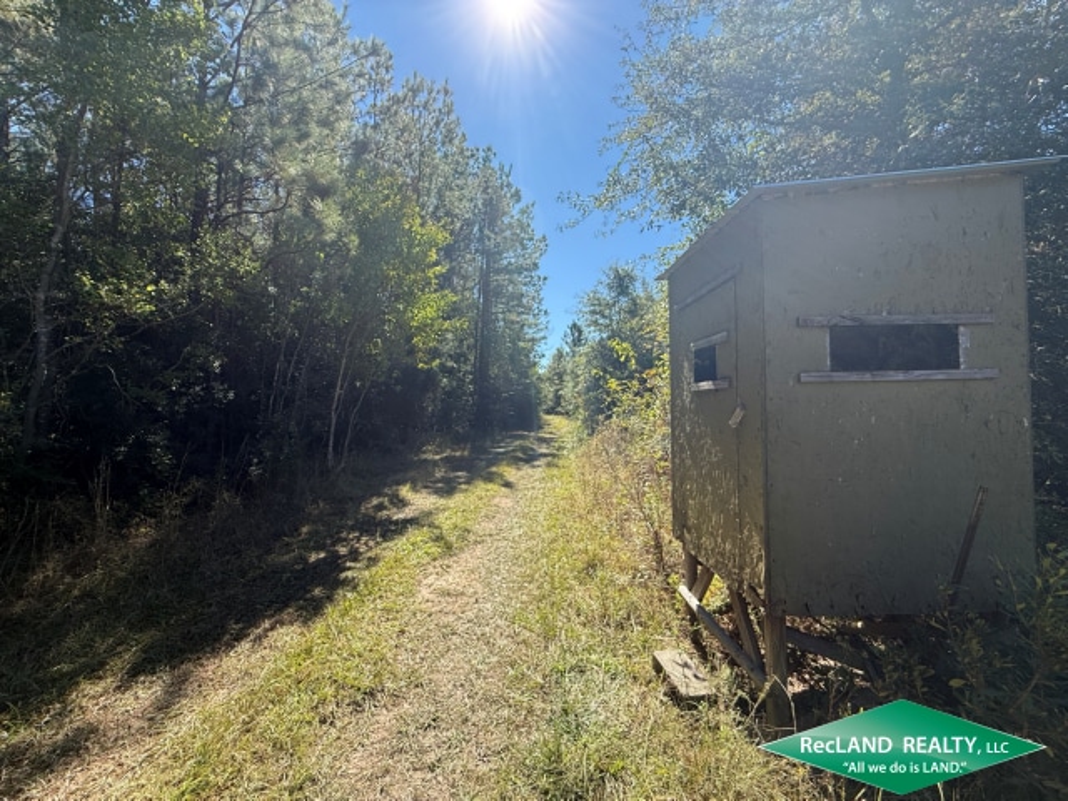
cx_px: 534
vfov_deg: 85.7
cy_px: 400
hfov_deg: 102.1
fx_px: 432
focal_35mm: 14
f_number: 2.2
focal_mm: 2.22
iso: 64
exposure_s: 1/1068
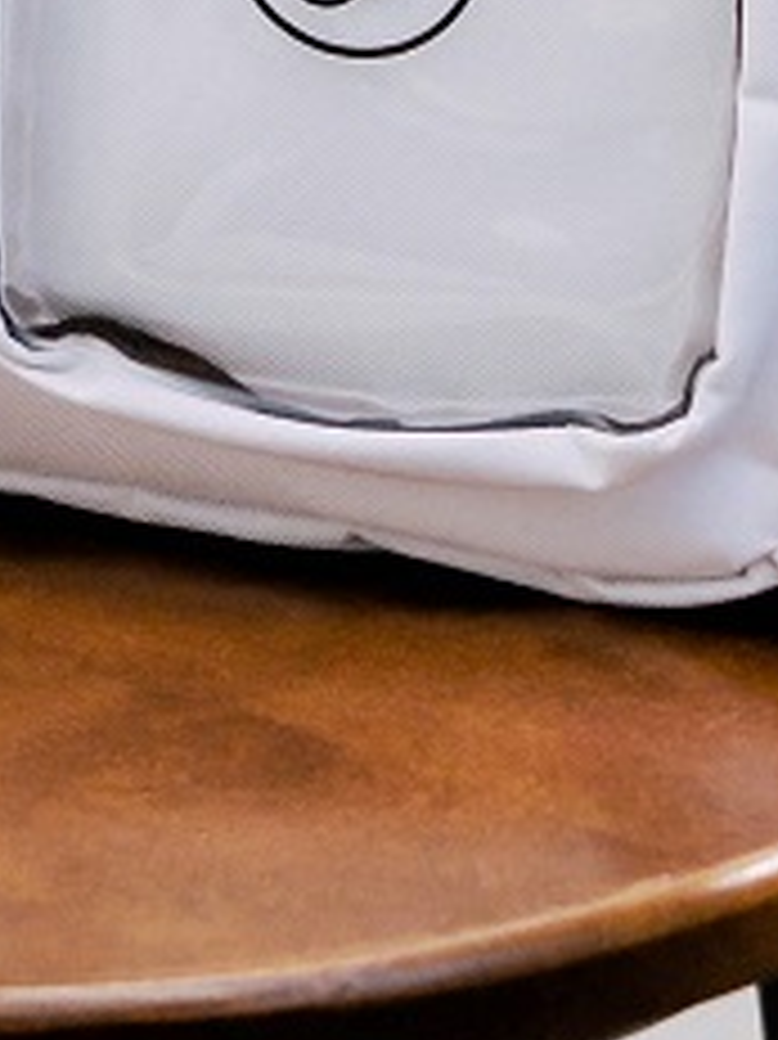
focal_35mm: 231
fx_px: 6929
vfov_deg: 8.4
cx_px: 274
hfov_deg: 6.4
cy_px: -497
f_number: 4.5
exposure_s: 1/800
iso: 400
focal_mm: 25
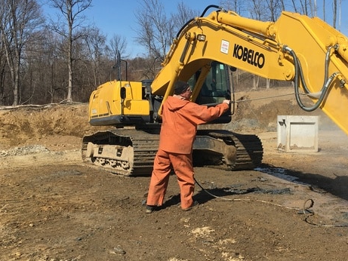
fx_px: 442
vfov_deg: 32.9
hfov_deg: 42.0
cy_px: 120
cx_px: 249
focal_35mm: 44
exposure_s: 1/1709
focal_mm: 4.15
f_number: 2.2
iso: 25
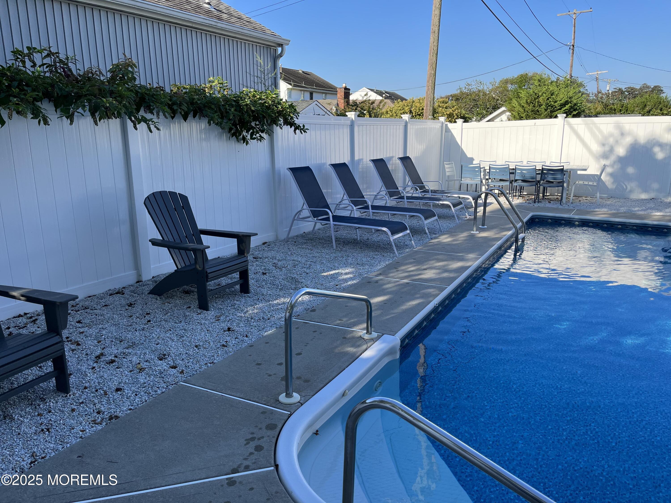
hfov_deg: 67.3
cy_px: 252
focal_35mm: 26
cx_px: 336
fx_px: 504
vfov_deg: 53.1
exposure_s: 1/1497
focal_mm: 5.1
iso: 50
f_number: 1.6
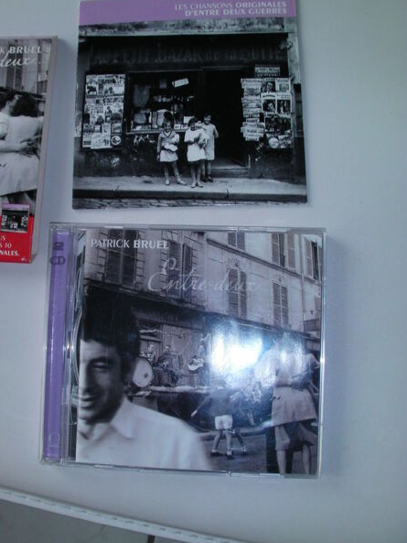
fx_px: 643
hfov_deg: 35.1
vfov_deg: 45.7
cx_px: 189
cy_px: 256
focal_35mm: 41
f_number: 5.6
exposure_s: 1/30
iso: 88
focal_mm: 6.3
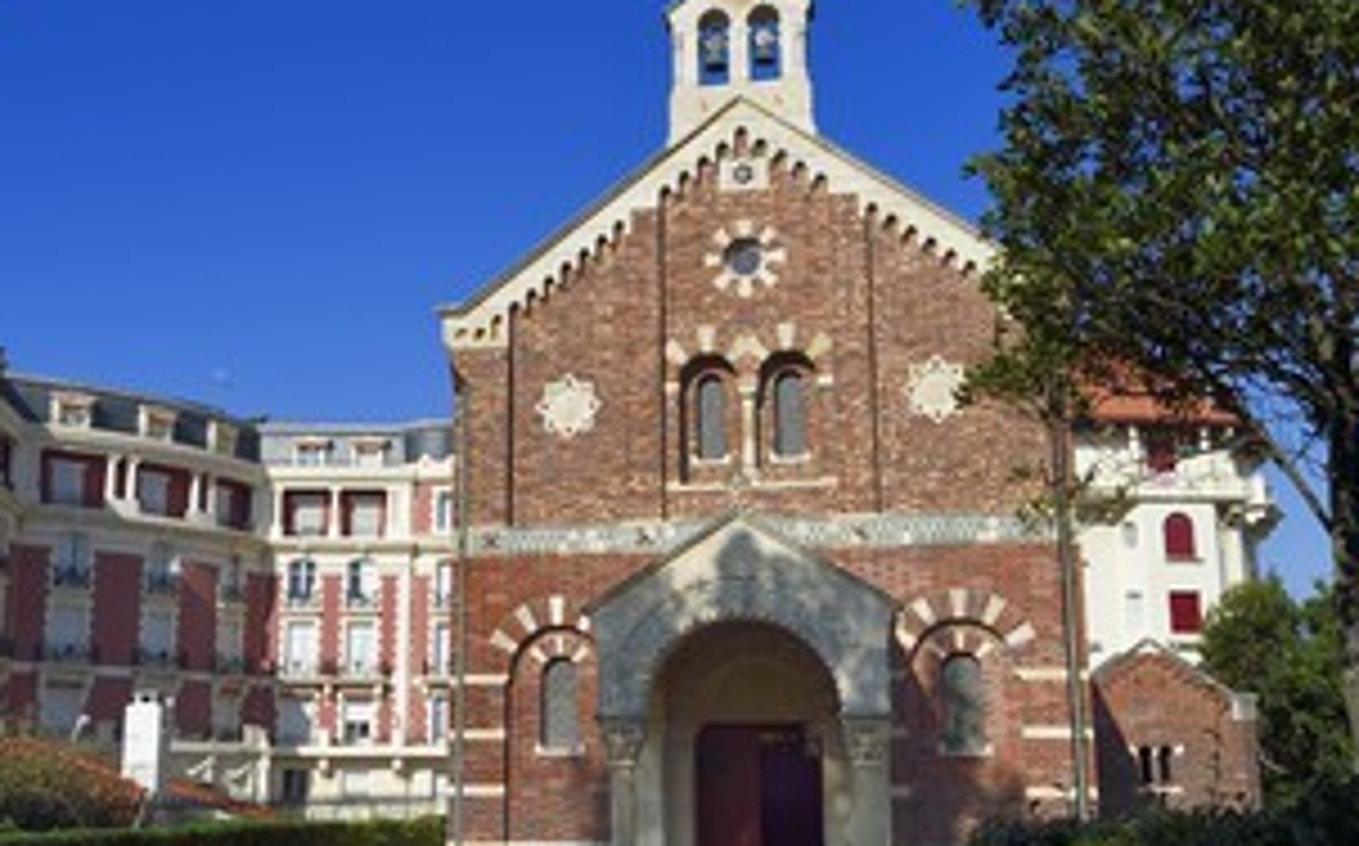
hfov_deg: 45.2
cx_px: 572
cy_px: 464
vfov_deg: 29.1
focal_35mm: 44
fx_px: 1628
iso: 200
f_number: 14
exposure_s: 1/250
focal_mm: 31
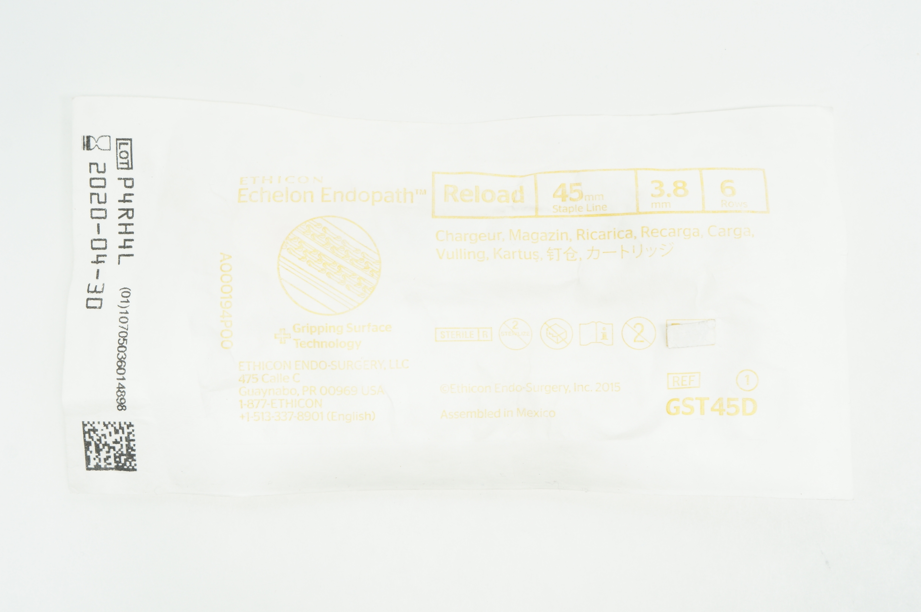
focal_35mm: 48
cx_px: 460
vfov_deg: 28.0
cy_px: 306
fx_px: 1227
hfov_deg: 41.2
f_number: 10
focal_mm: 32
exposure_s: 1/15
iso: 400
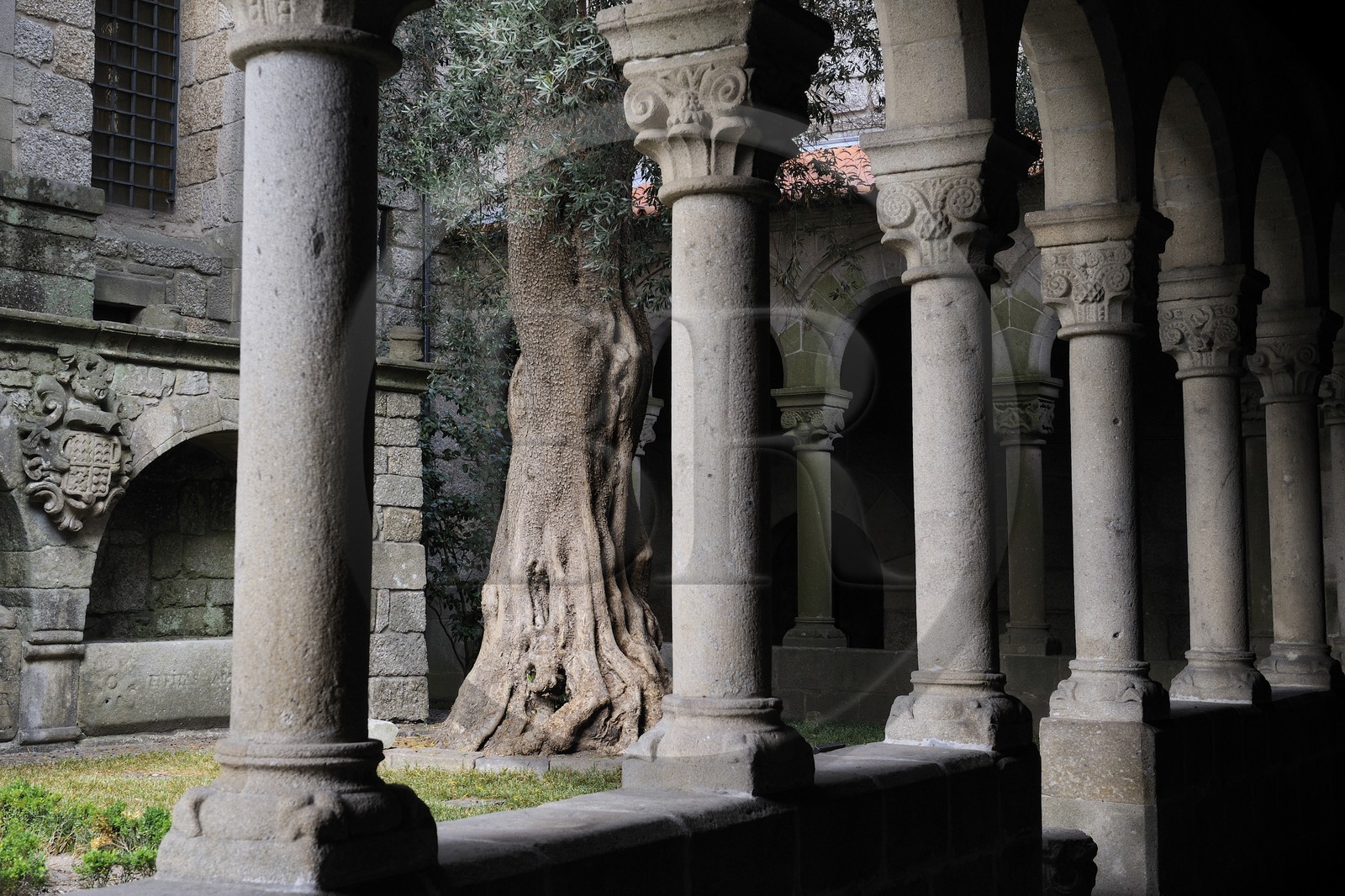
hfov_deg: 41.1
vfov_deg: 28.1
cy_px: 448
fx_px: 1793
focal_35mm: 48
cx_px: 672
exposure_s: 1/80
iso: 400
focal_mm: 48
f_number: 6.3
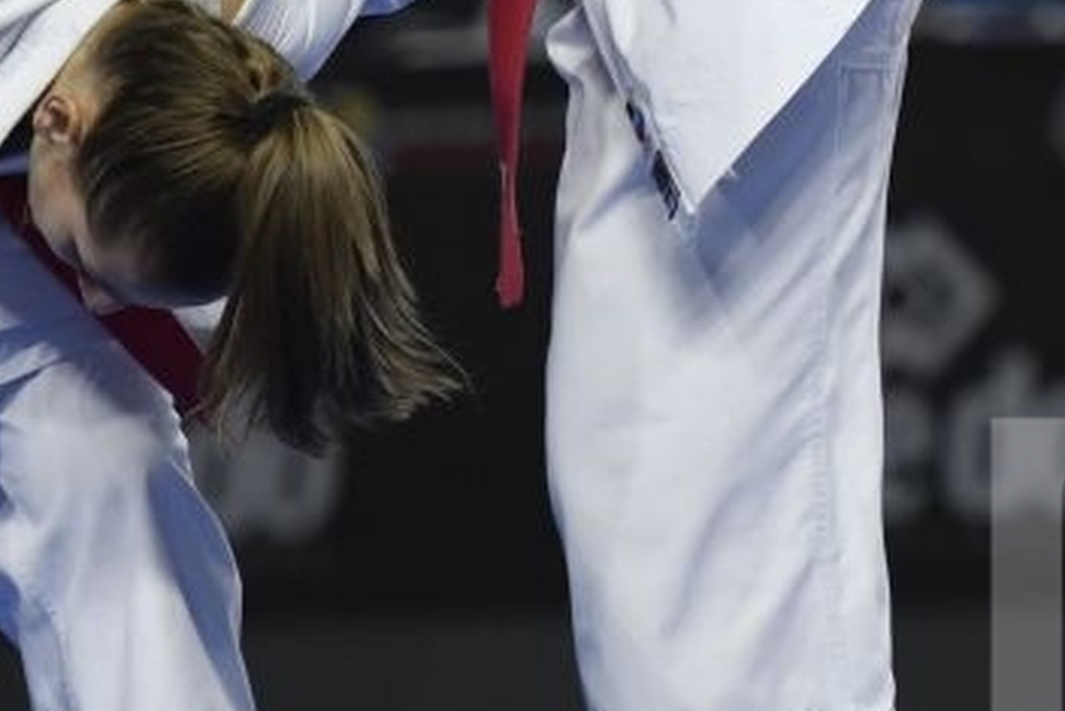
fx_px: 27256
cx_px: 1274
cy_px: -381
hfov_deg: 2.2
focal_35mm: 921
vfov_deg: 1.5
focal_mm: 180
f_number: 2.8
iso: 800
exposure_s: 1/800
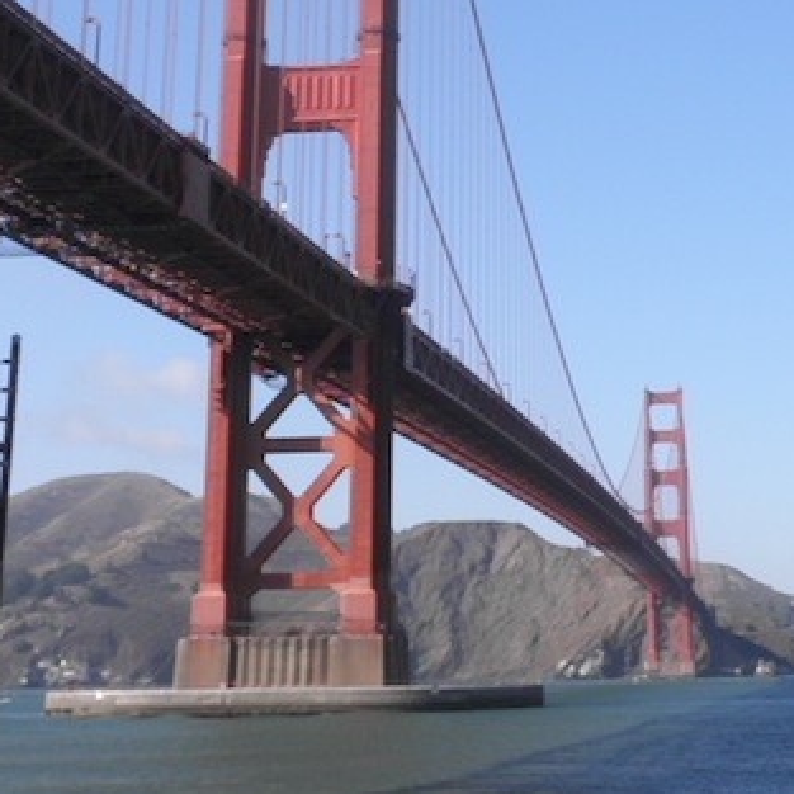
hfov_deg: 21.7
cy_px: -25
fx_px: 2050
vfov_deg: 21.1
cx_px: 594
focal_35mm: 79
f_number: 9.1
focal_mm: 6.1
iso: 64
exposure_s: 1/80
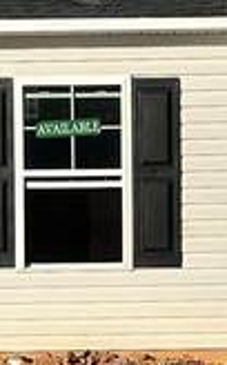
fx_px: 1480
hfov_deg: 8.7
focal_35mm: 149
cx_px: 211
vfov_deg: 14.0
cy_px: 245
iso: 80
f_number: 1.78
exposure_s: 1/7042
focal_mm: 6.86
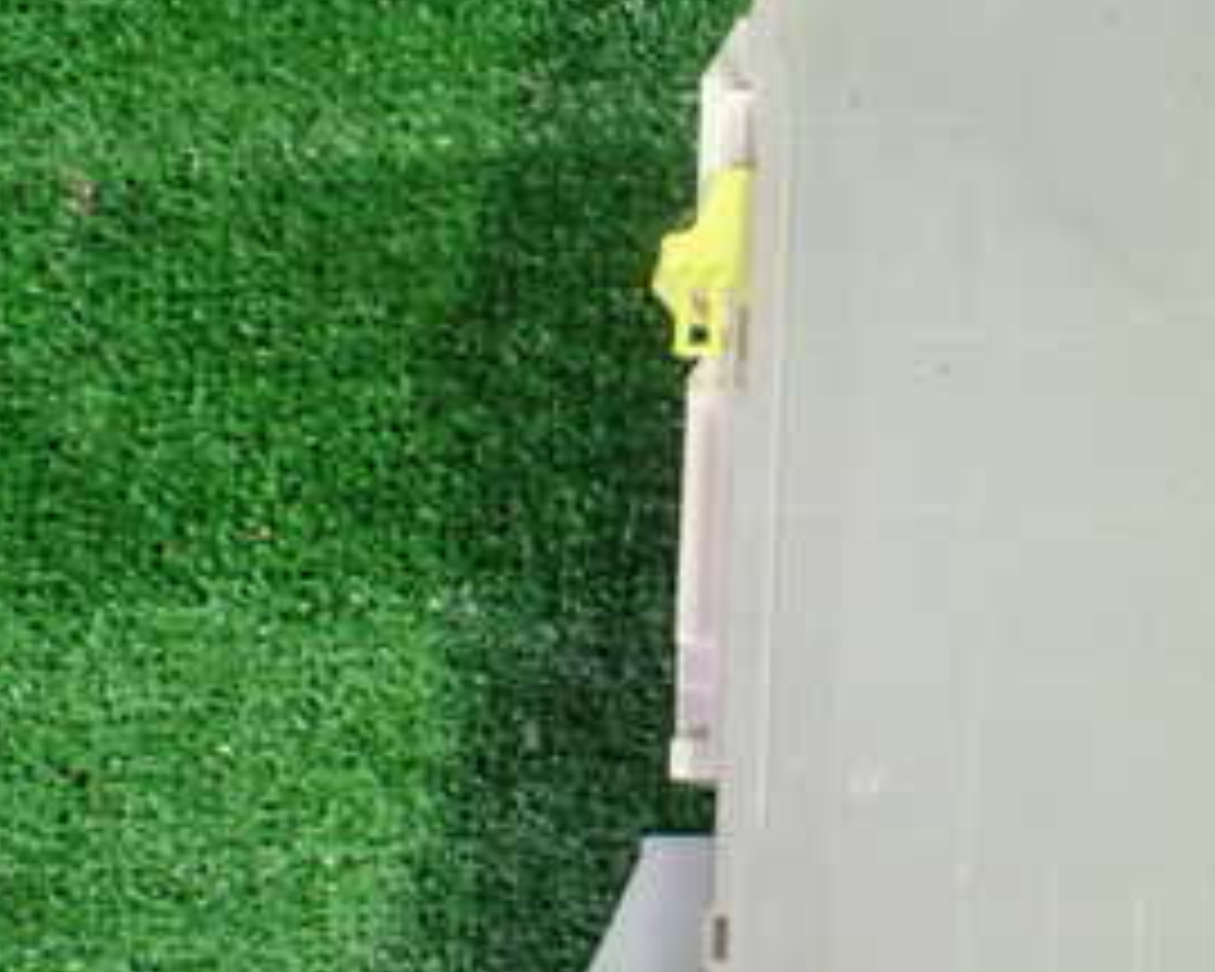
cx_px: 1076
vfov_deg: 23.5
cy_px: 508
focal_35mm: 65
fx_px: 2337
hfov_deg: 28.1
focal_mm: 5.4
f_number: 2.3
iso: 800
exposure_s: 1/60
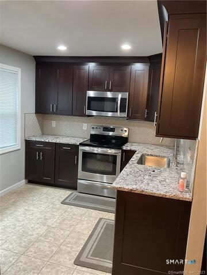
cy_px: 138
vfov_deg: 61.7
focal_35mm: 29
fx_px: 231
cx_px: 104
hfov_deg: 48.2
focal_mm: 3
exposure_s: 1/40
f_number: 1.8
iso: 200
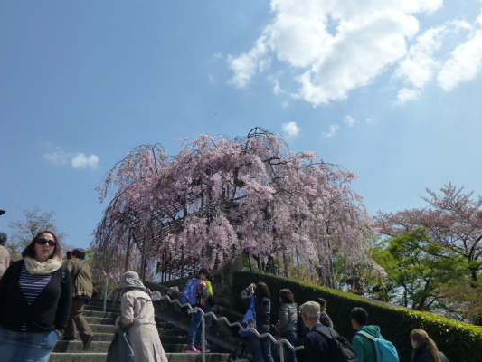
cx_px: 251
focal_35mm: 30
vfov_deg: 46.6
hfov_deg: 59.9
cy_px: 147
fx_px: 418
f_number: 9
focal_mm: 4.5
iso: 160
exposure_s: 1/320
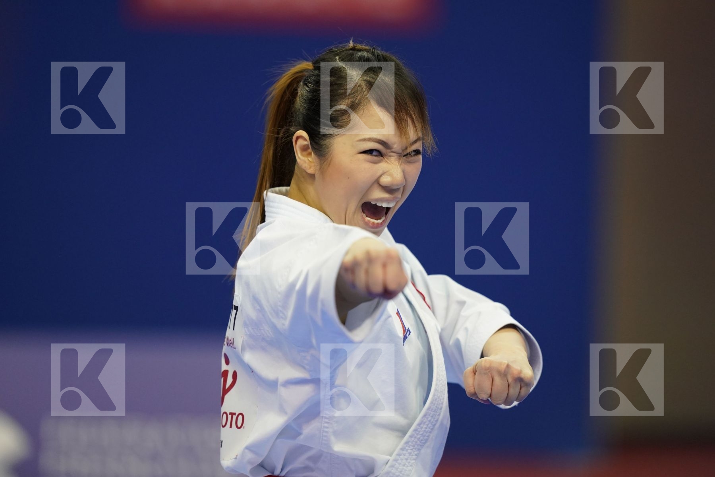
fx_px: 7944
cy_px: 238
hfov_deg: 5.2
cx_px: 358
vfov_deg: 3.4
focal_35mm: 400
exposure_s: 1/500
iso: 2500
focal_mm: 400
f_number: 2.8
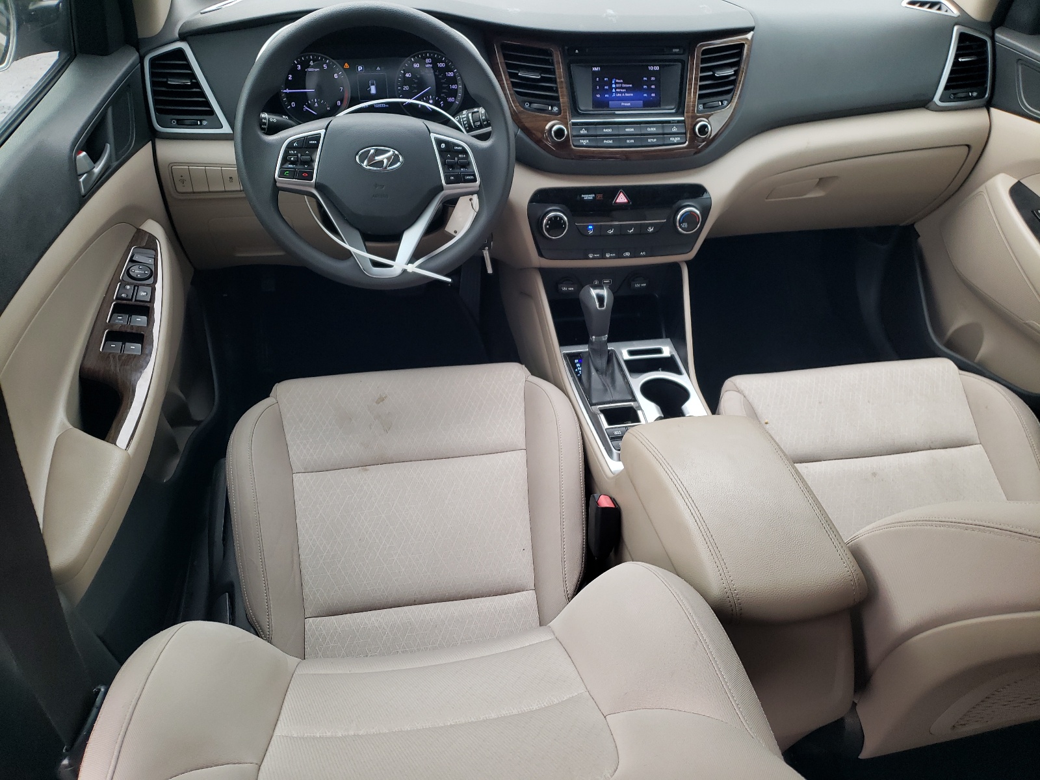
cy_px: 390
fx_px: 781
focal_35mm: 26
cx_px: 520
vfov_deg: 53.1
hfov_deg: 67.3
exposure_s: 1/120
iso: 62
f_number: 1.5
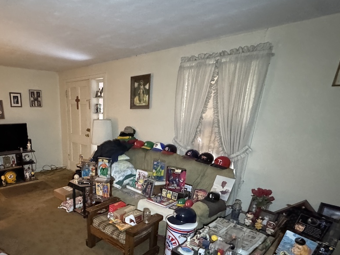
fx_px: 226
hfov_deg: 70.8
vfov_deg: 56.6
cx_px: 102
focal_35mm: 23
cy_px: 183
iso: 1600
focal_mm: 2.22
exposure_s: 1/40
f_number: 2.2
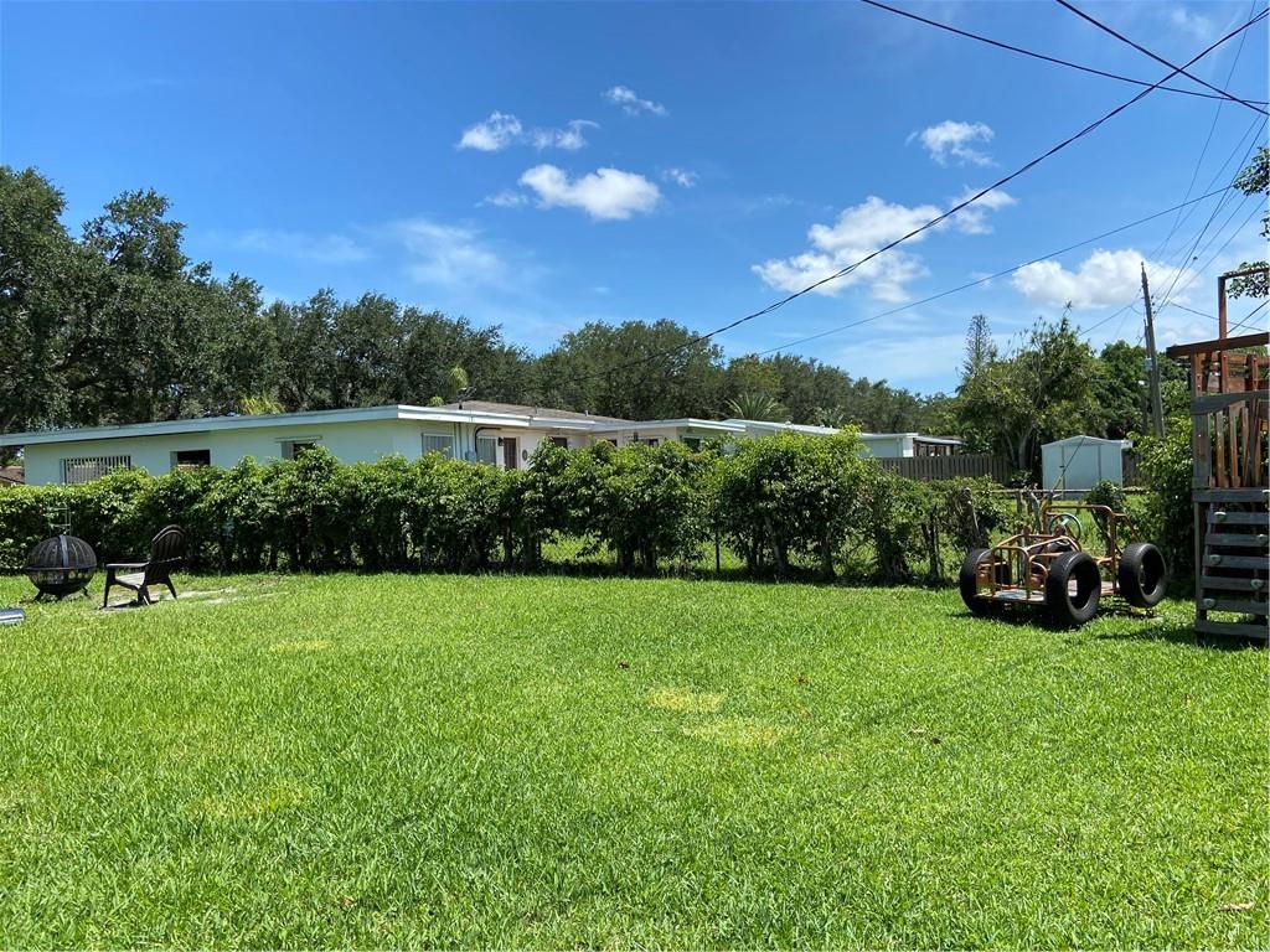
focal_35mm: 26
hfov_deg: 67.3
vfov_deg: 53.1
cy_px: 476
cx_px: 635
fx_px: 954
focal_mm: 4.25
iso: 32
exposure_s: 1/2315
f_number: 1.8
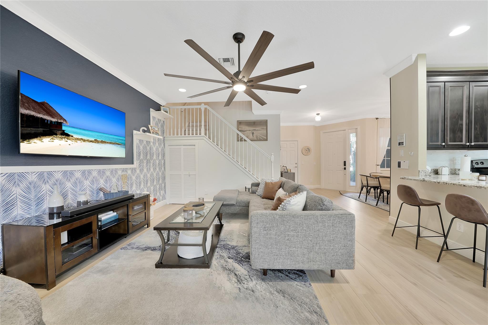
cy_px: 162
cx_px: 244
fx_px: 163
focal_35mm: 12
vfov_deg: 90.0
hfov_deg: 112.6
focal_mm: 12
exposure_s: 1
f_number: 13
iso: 100
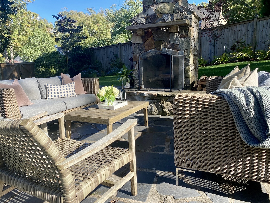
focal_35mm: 26
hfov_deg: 67.3
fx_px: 203
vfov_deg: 53.1
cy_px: 102
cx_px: 135
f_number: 1.8
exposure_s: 1/912
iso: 32
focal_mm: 4.25
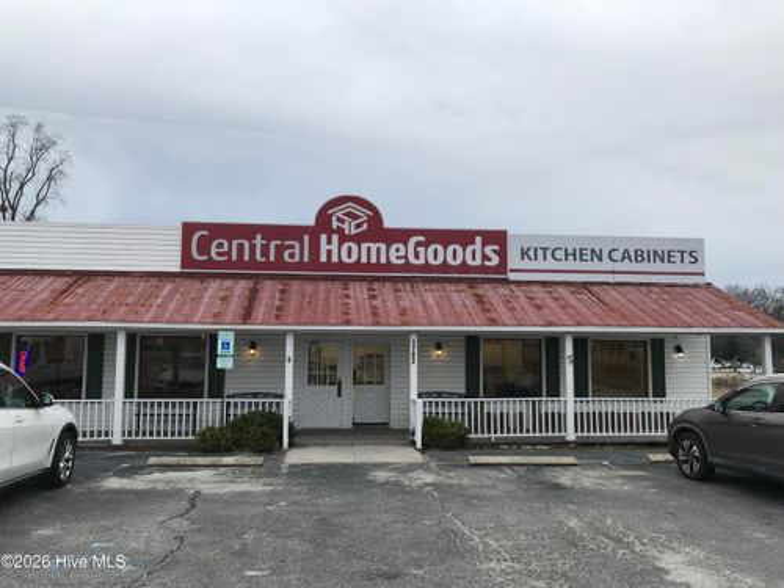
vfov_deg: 49.7
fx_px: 634
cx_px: 392
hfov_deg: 63.4
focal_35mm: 28
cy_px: 294
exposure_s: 1/656
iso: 20
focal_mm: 3.99
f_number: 1.8
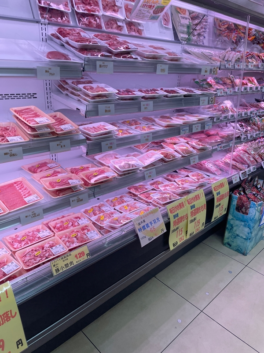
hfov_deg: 53.1
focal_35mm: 26
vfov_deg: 67.3
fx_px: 264
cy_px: 176
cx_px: 132
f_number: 1.6
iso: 32
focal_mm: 4.2
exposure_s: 1/130
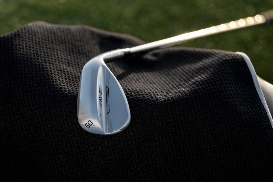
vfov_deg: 13.7
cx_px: 136
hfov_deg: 20.4
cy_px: 91
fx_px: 758
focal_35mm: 100
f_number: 4
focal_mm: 100
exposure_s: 1/640
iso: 200
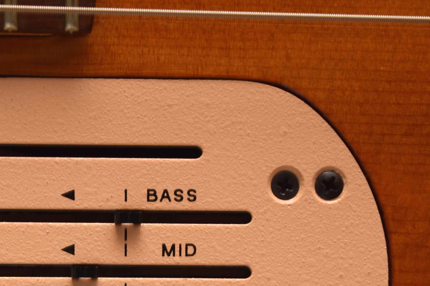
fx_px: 2295
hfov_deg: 10.6
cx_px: 39
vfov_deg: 7.1
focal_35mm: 192
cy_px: 330
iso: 100
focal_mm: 55
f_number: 5.6
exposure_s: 1/60
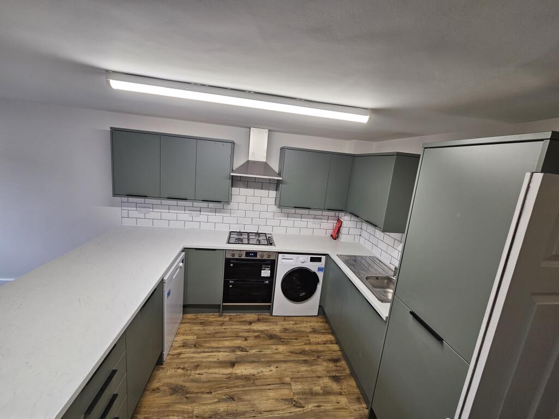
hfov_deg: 106.2
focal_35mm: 13
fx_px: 210
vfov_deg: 89.9
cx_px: 280
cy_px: 210
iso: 100
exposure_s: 1/71
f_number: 2.2
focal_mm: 2.2
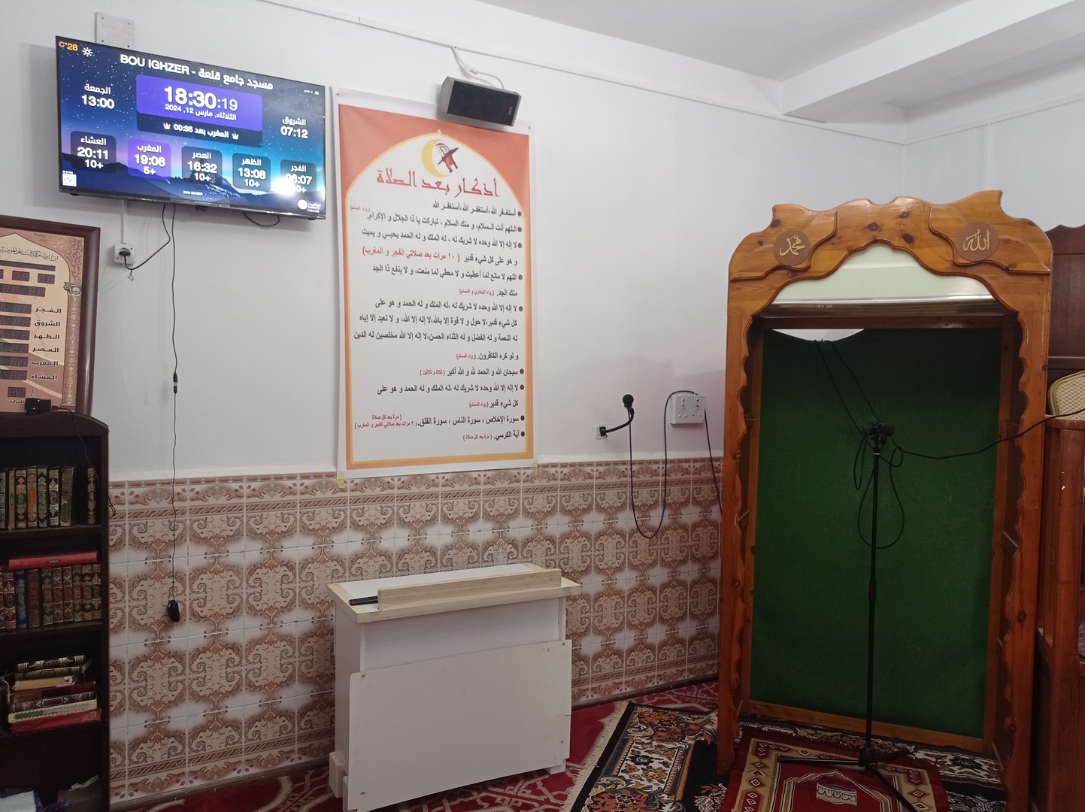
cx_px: 542
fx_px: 877
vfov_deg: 49.7
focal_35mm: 28
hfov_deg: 63.5
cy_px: 406
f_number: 1.79
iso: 188
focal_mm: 4.7
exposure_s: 1/33.3
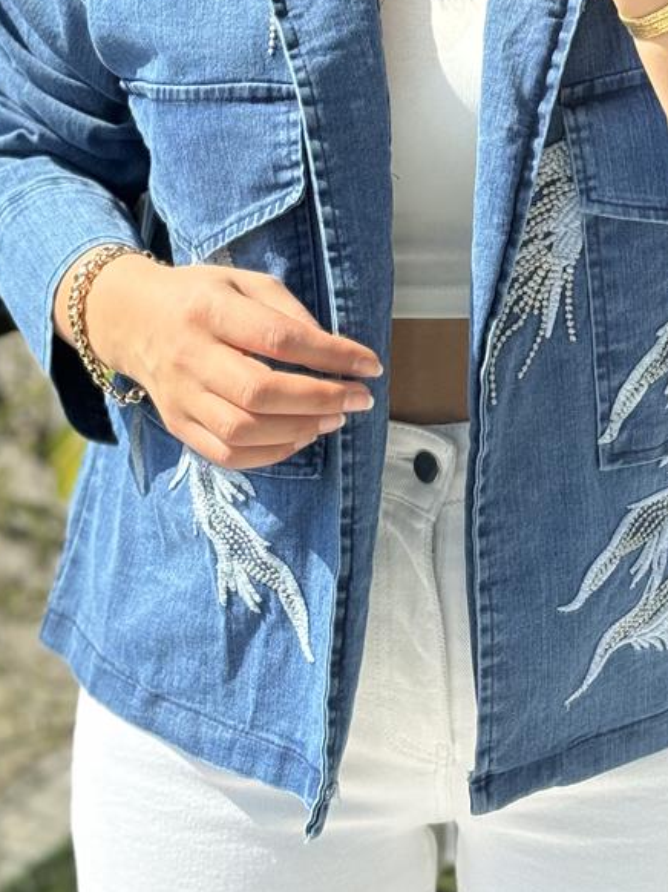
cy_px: 91
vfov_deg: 17.6
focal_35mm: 110
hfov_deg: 13.4
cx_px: 550
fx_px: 2832
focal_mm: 6.86
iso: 64
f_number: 1.78
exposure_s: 1/544
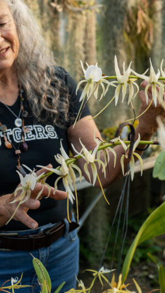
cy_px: 93
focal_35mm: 65
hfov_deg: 18.5
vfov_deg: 32.0
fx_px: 505
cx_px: 94
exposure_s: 1/250
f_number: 3.5
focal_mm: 38
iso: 160
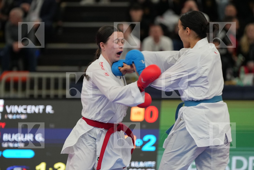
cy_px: 85
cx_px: 127
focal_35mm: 291
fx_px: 2053
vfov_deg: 4.7
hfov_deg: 7.1
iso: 1600
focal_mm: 194
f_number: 2.8
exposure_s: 1/1000
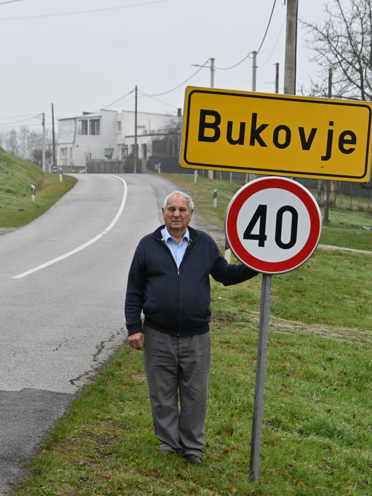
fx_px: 1715
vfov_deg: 16.4
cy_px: 249
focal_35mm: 120
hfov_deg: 12.4
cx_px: 226
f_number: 6.3
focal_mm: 55
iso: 320
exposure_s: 1/200
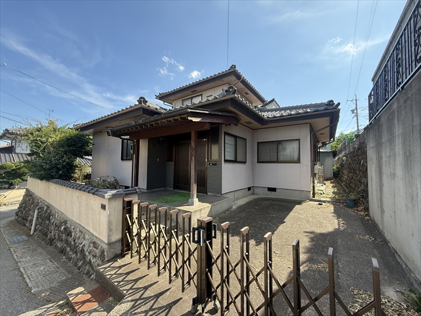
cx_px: 210
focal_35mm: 14
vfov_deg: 85.7
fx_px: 170
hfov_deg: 102.1
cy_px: 158
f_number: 2.2
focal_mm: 2.22
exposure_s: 1/439
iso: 64
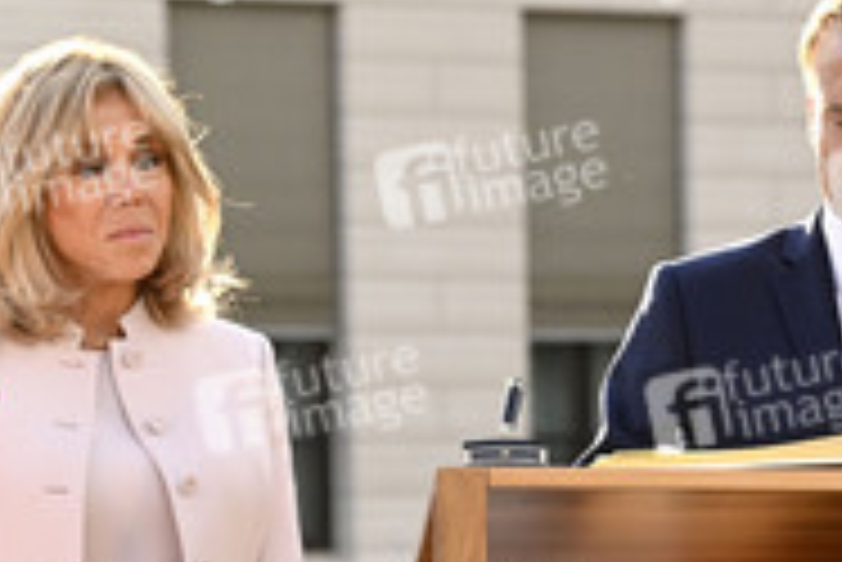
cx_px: 822
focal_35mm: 361
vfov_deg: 3.8
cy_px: 513
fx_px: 8450
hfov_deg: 5.7
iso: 2000
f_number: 8
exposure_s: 1/1000
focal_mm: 150
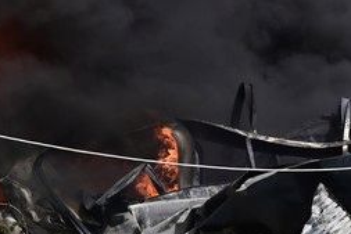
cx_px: 490
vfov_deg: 9.1
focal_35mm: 149
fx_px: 1457
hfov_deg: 13.1
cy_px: 263
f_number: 5.6
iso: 200
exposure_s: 1/1250
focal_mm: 31.5
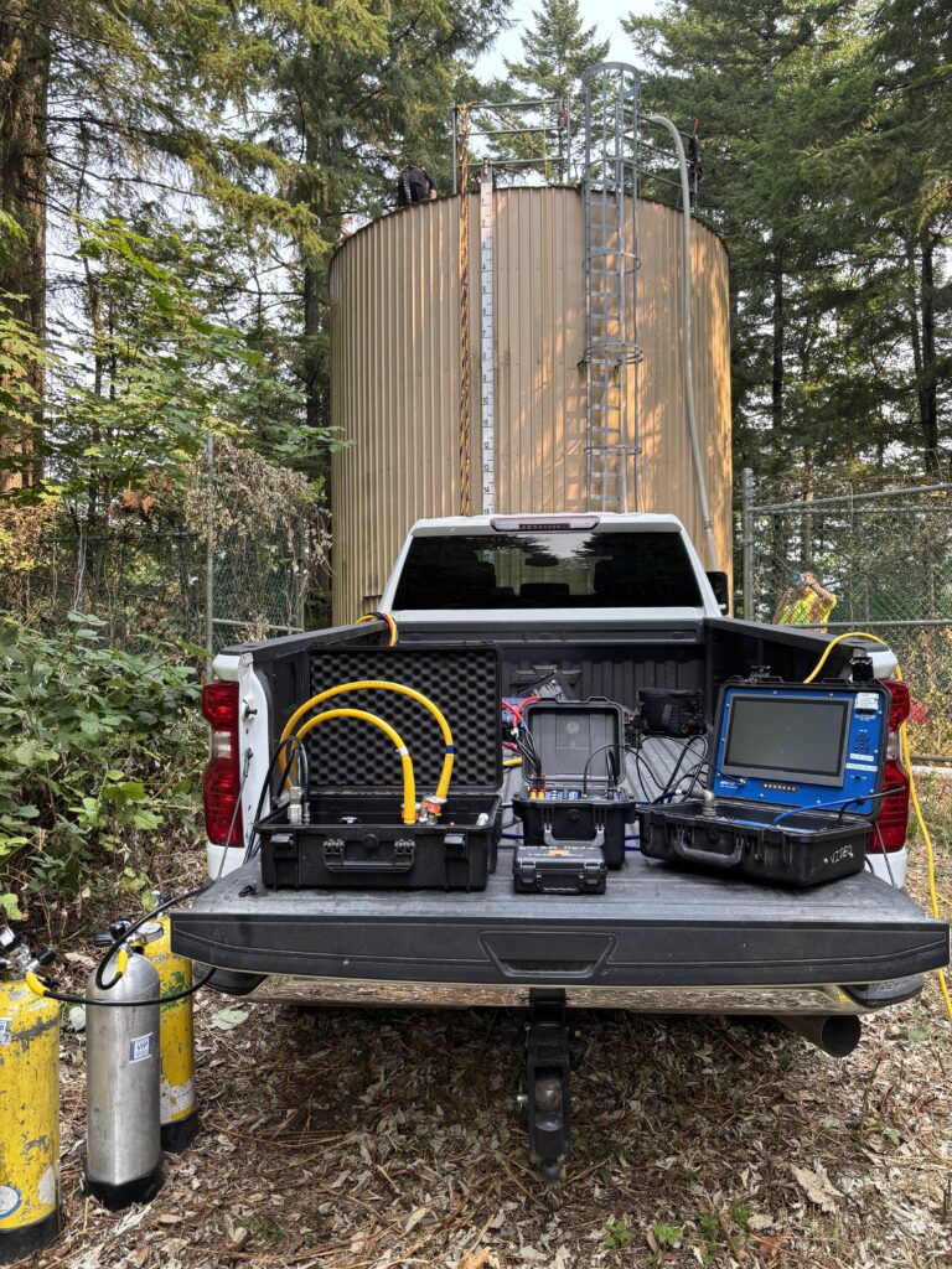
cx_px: 476
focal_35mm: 26
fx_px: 953
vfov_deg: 67.3
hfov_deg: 53.1
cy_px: 634
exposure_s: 1/264
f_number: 1.6
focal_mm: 5.96
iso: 40
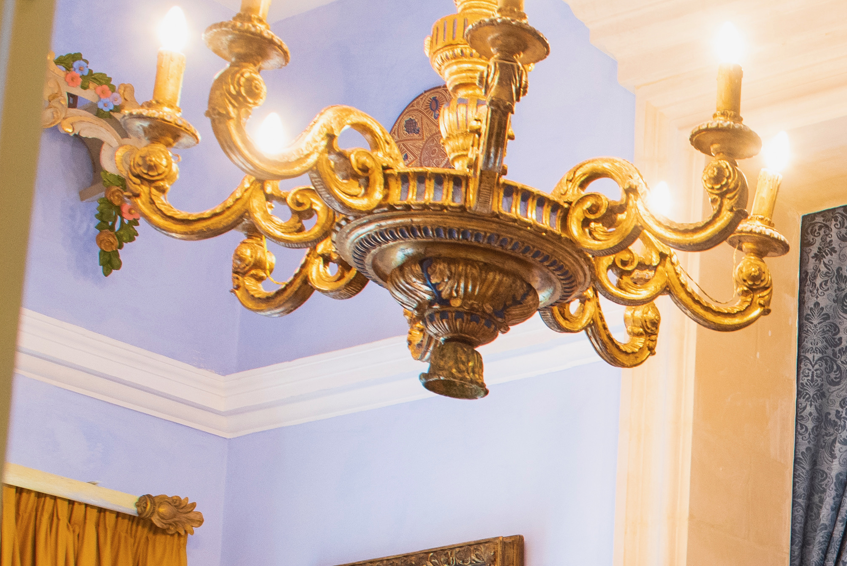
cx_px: 1114
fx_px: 1695
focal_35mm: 72
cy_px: 727
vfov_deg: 17.8
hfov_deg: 24.4
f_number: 8
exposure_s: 1/4
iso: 800
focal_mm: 24
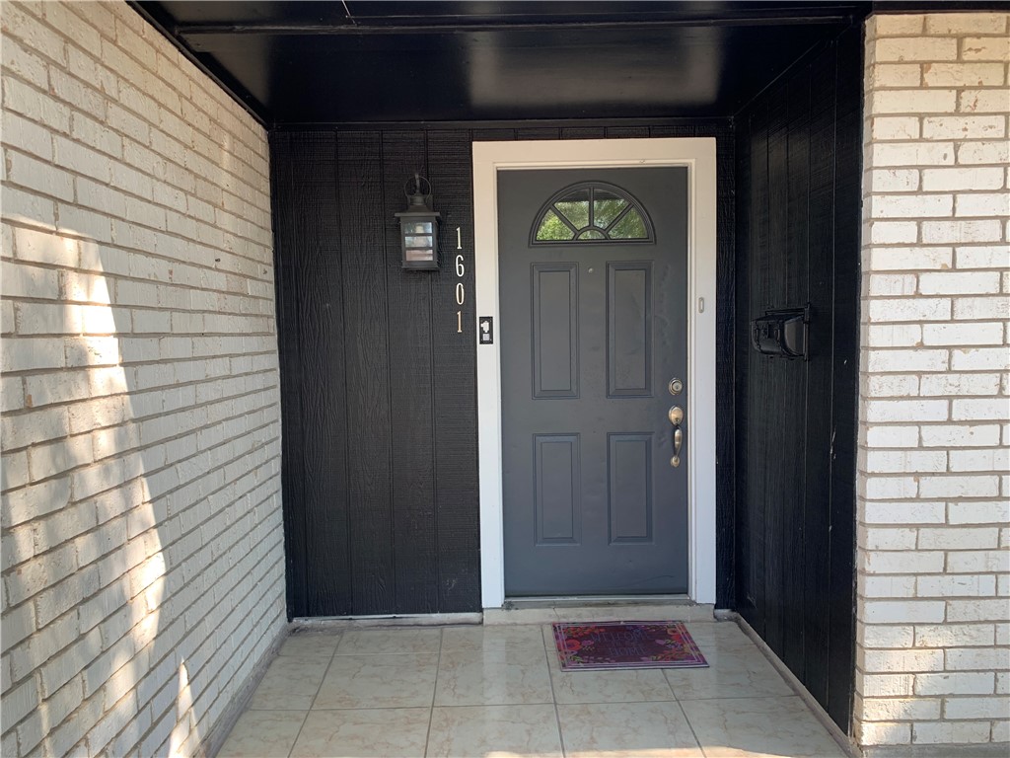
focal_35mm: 26
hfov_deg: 67.3
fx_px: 759
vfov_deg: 53.1
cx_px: 505
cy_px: 379
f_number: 1.8
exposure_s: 1/122
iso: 25
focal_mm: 4.25
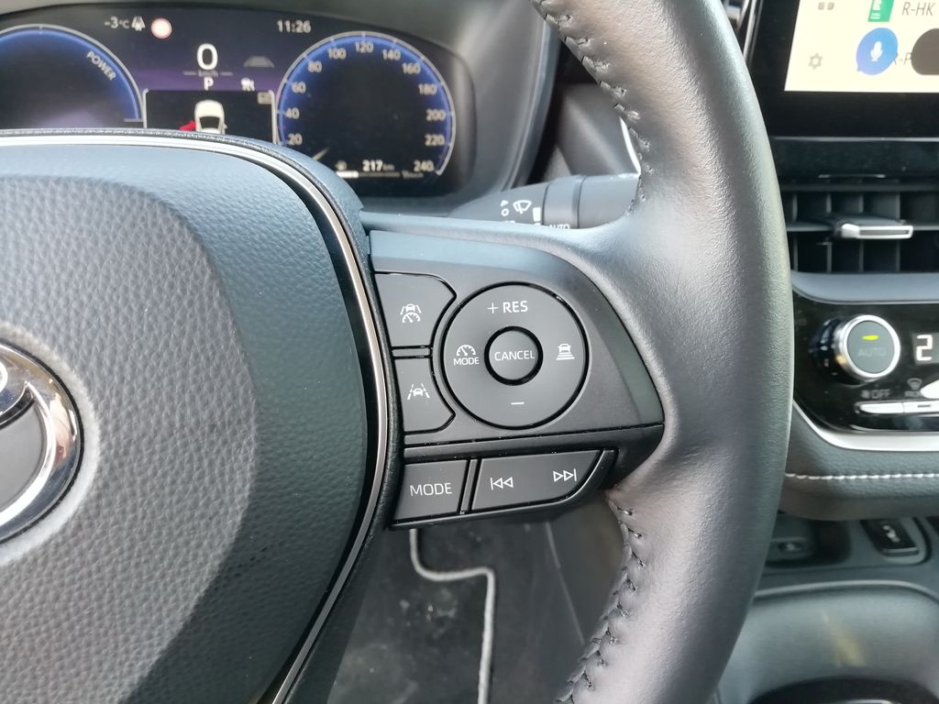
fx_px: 705
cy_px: 352
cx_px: 470
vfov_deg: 53.1
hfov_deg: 67.3
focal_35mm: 26
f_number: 2.2
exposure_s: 1/30
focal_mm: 3.21
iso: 100
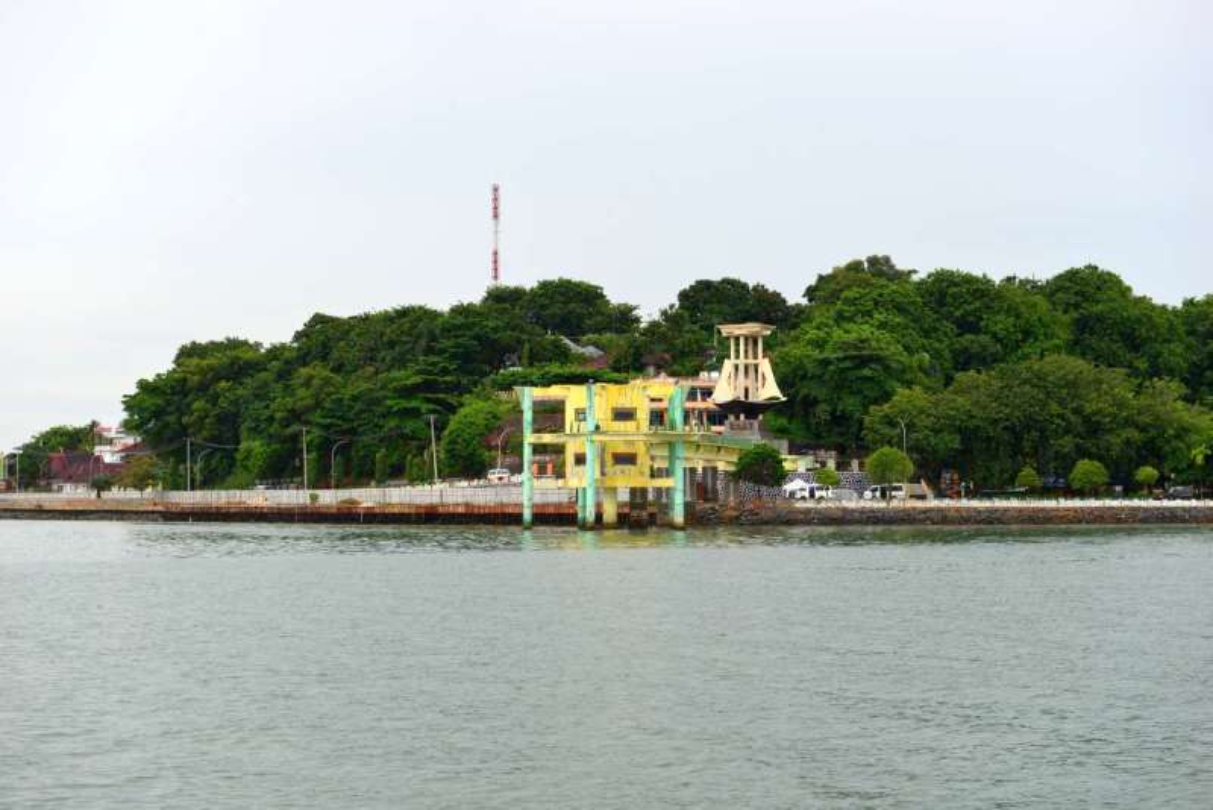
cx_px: 606
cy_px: 405
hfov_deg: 28.8
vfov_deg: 19.5
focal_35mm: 70
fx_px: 2359
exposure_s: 1/200
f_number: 7.1
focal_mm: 70
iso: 100
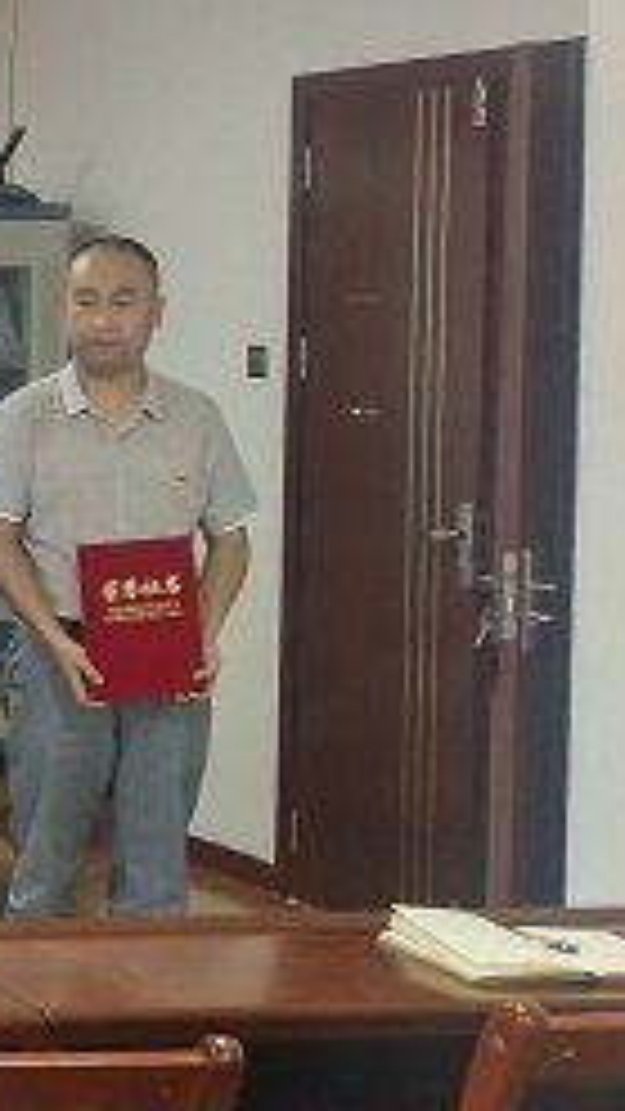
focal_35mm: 106
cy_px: 445
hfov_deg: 9.4
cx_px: -1147
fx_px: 3122
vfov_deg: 20.1
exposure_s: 1/100
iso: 244
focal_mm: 3.95
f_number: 1.8
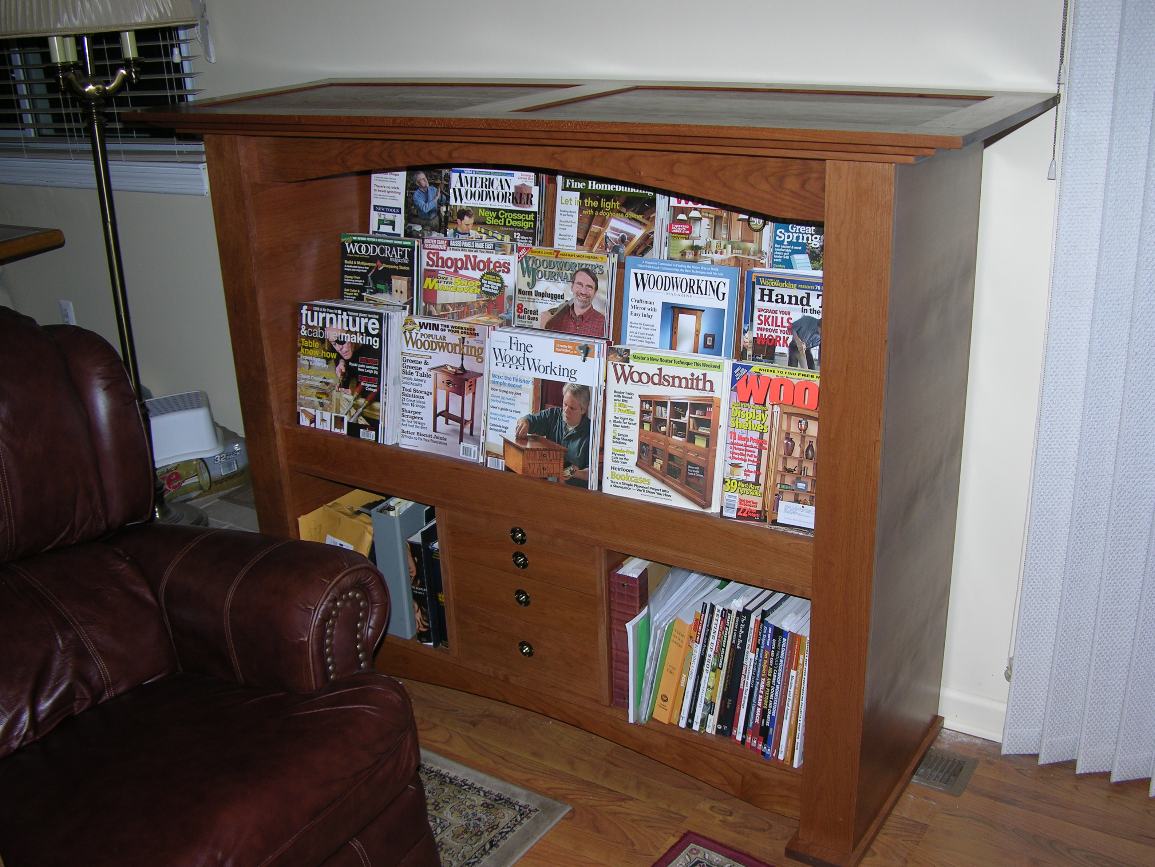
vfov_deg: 39.7
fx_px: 1201
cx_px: 577
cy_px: 435
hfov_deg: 51.4
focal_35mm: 36
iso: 50
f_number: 2.8
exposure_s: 1/60.1
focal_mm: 8.9
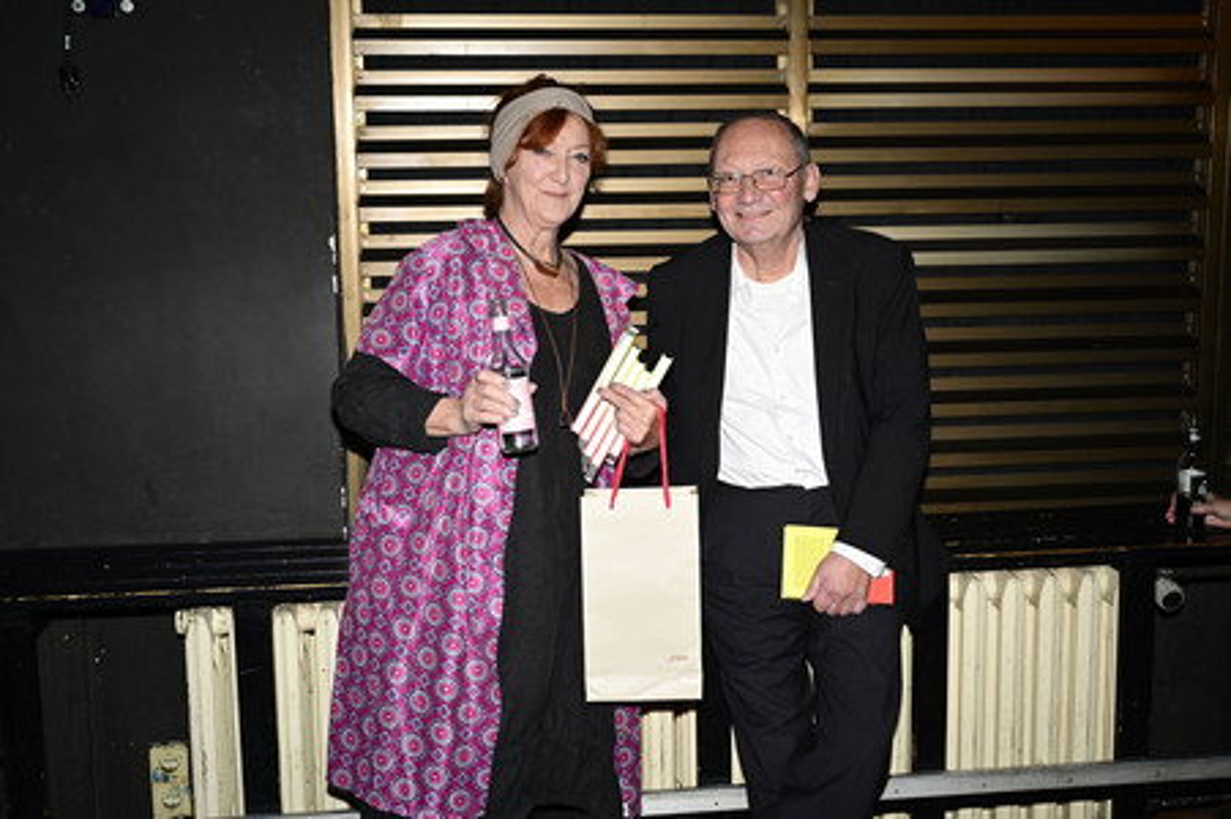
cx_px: 616
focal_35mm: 39
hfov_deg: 49.6
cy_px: 410
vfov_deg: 34.2
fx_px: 1333
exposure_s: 1/160
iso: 2500
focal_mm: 39
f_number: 3.2
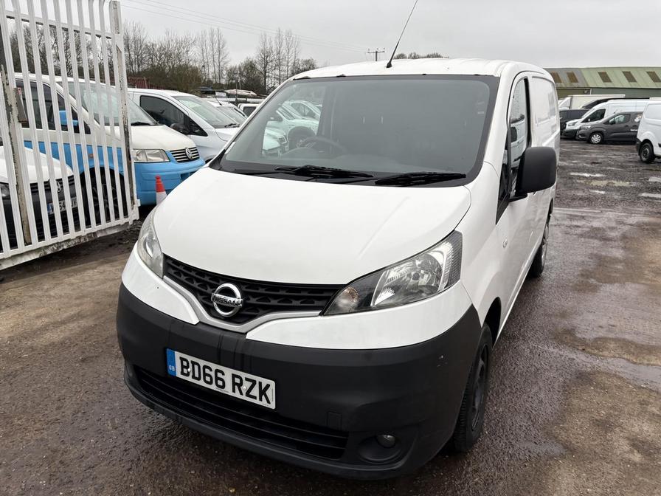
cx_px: 330
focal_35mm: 26
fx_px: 496
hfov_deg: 67.3
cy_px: 248
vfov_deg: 53.1
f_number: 1.6
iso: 50
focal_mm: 5.96
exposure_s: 1/472
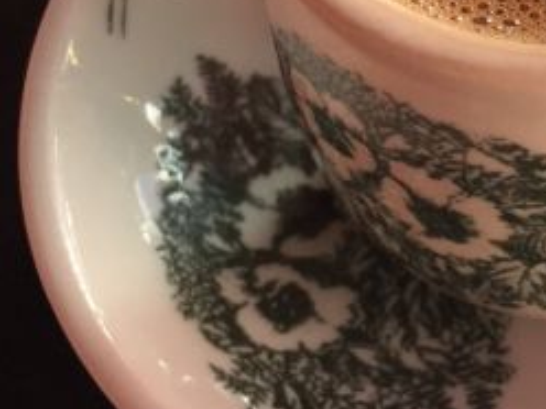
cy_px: 71
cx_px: 592
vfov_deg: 17.8
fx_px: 1293
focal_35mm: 82
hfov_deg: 22.6
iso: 160
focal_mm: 4.15
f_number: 2.2
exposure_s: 1/33
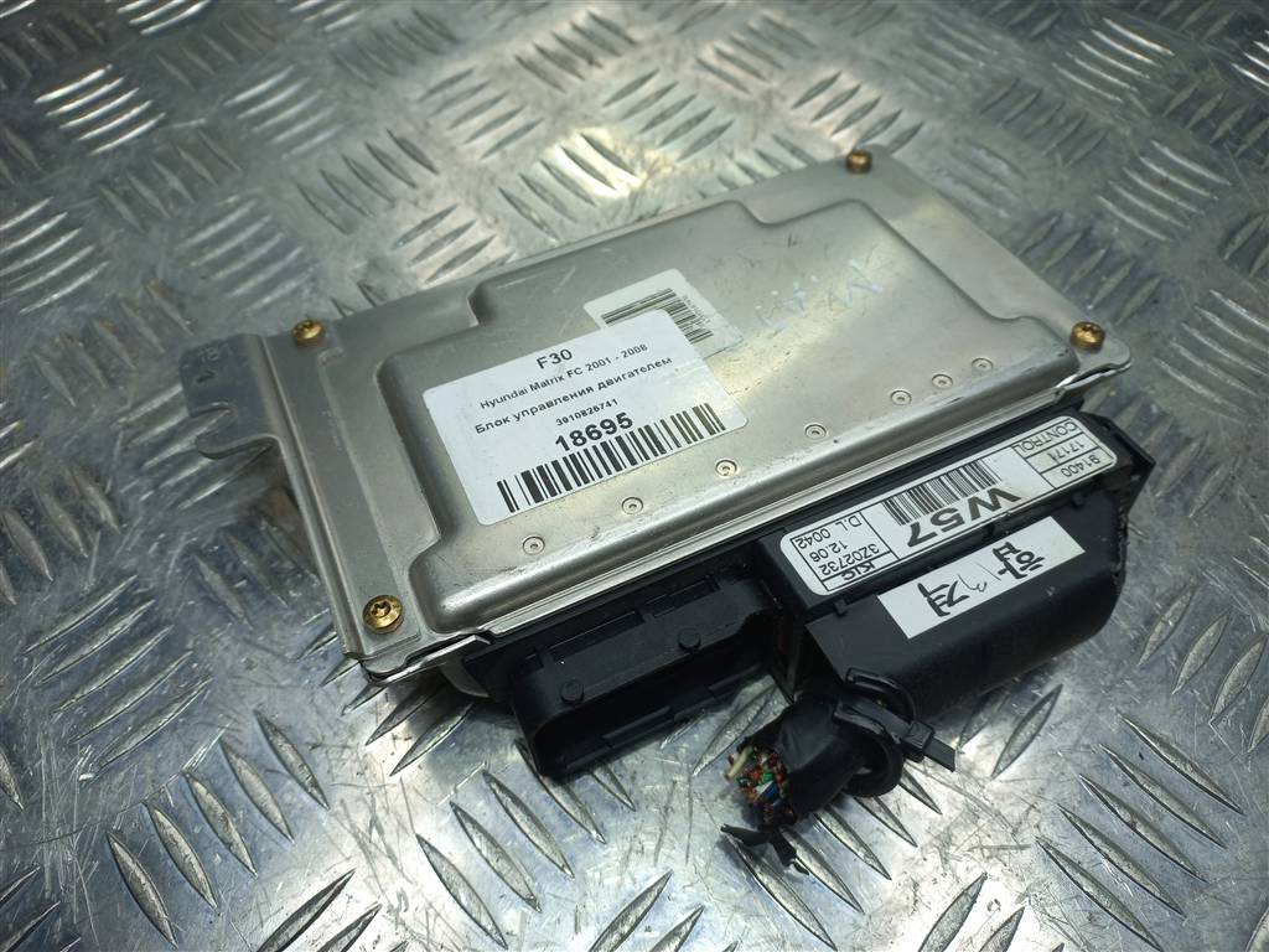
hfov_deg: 69.4
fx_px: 916
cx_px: 634
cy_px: 476
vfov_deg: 54.9
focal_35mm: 25
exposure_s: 1/100
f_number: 1.8
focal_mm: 4.6
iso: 32
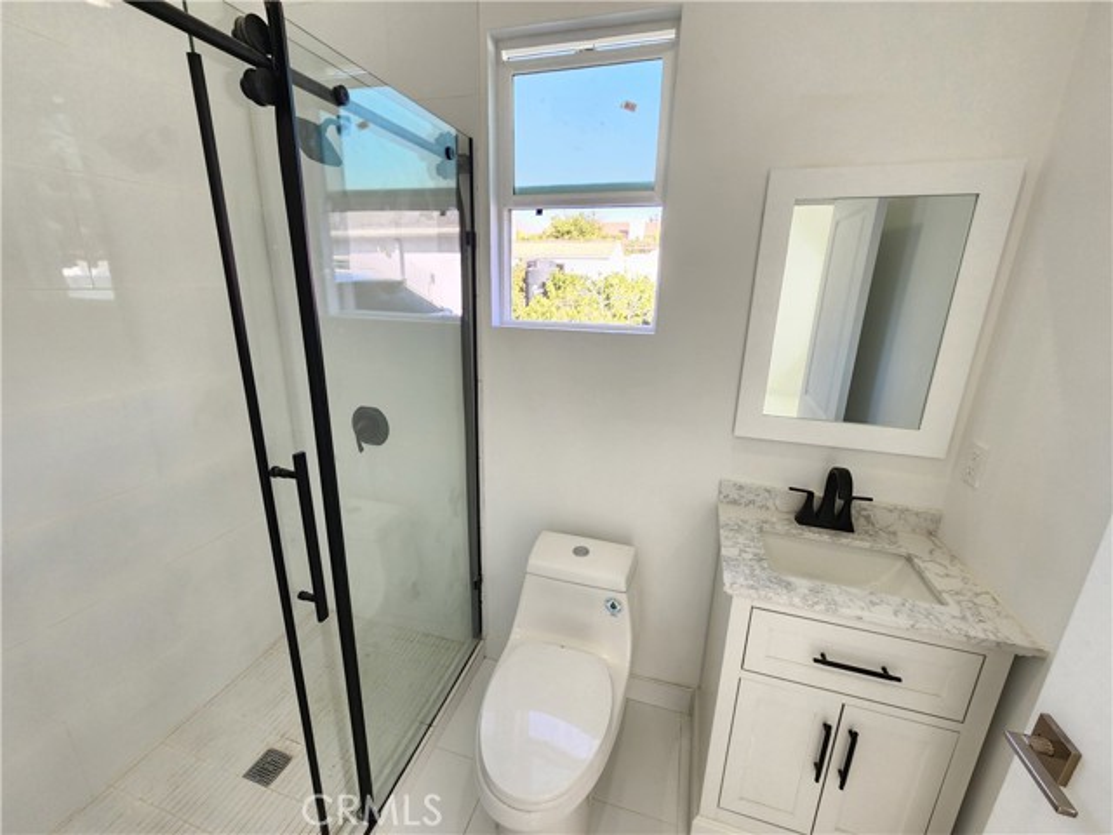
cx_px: 556
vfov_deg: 89.9
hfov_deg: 106.2
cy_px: 418
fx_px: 418
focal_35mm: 13
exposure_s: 1/60
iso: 80
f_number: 2.2
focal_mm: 2.2
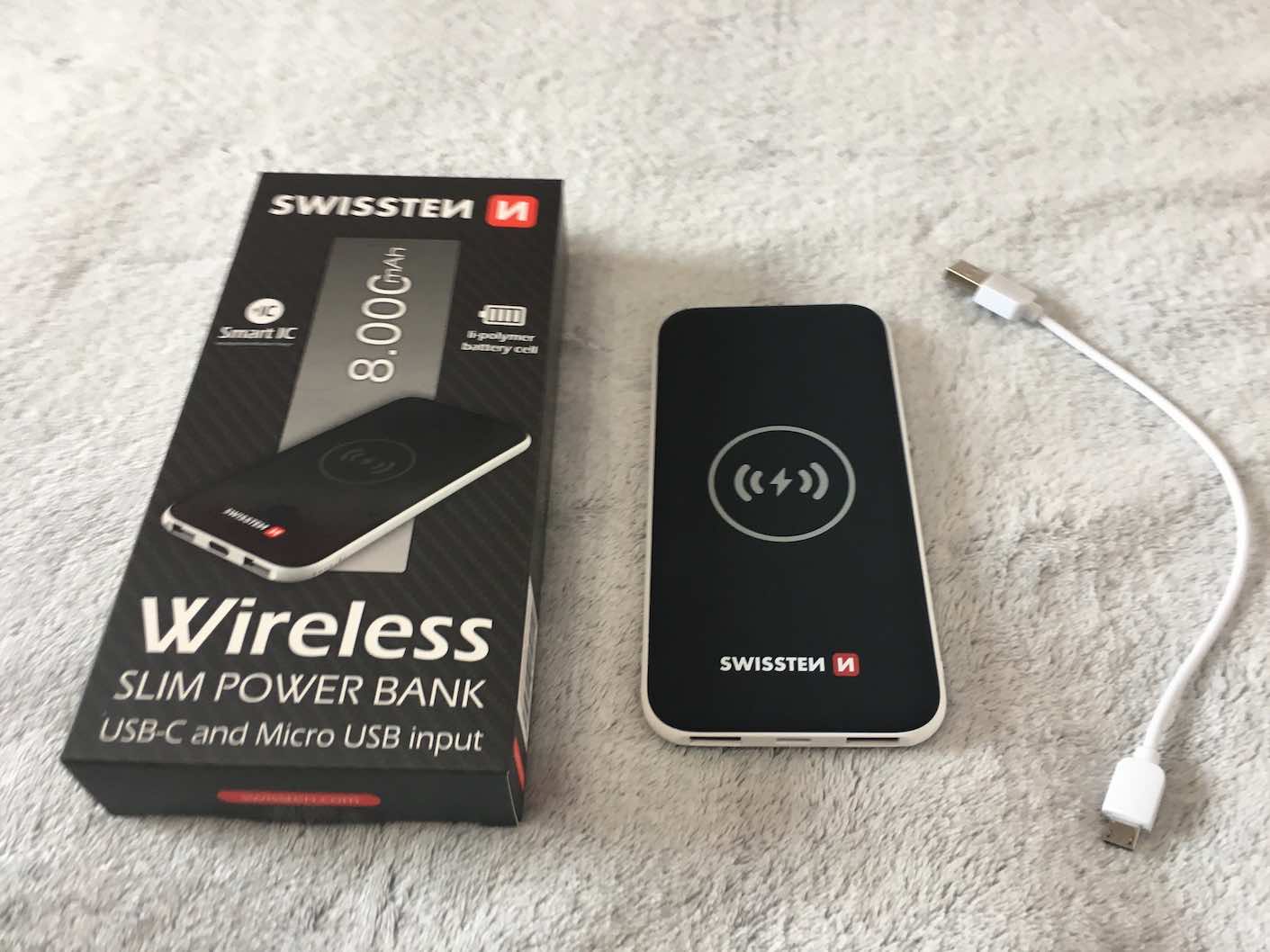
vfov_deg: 48.2
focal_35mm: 29
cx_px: 635
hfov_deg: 61.7
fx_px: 1064
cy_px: 476
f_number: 2.2
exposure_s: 1/33
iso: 80
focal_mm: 4.15
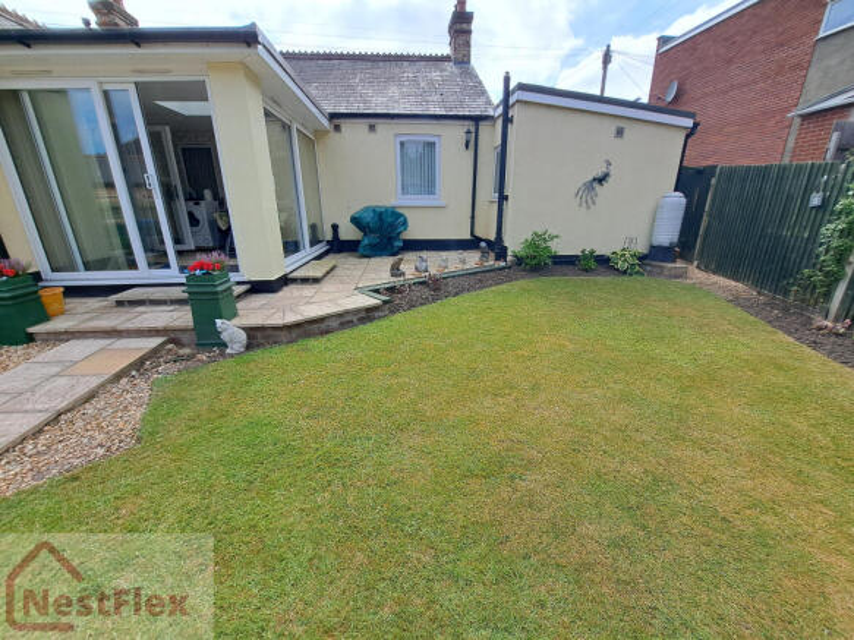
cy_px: 320
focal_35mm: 13
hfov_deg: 106.2
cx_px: 427
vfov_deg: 89.9
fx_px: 321
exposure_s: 1/822
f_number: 2.2
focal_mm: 1.74
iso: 50
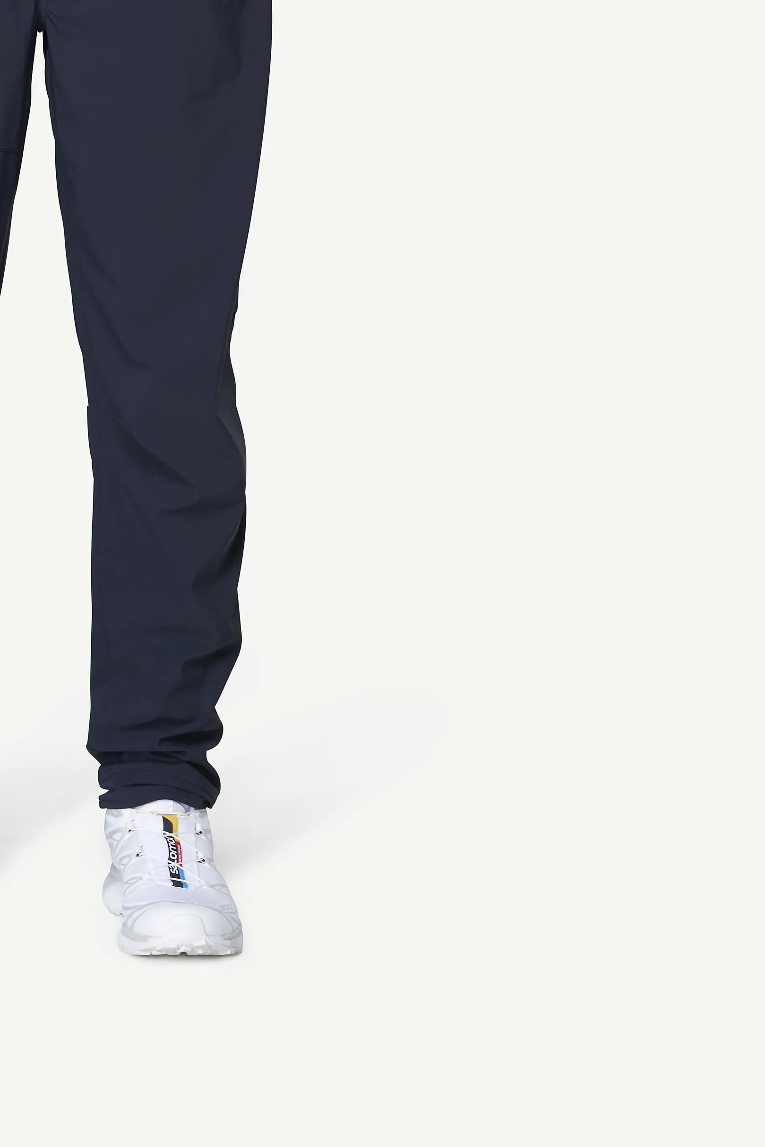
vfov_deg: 12.2
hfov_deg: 8.2
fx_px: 5292
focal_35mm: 166
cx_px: 56
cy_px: -26
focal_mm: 70
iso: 100
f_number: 5.6
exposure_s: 1/50
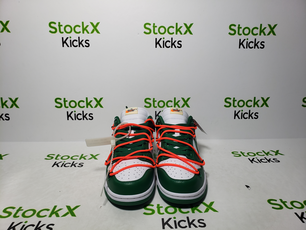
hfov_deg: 67.3
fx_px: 230
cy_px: 115
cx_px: 153
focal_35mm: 26
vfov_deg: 53.1
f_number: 2.4
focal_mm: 4.3
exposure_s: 1/320
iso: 50
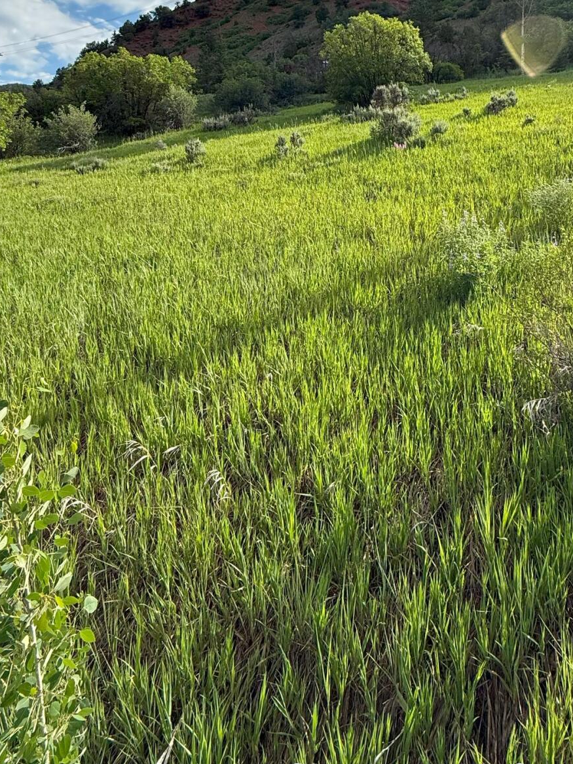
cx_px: 346
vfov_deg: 66.7
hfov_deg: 56.3
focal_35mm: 24
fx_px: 530
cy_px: 183
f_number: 2.2
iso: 80
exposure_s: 1/1613
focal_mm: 2.22
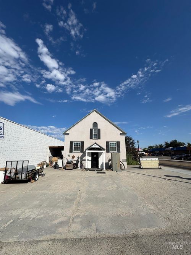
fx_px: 103
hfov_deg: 85.7
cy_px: 128
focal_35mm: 14
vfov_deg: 102.1
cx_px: 96
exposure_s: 1/3906
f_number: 2.2
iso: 40
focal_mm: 2.22
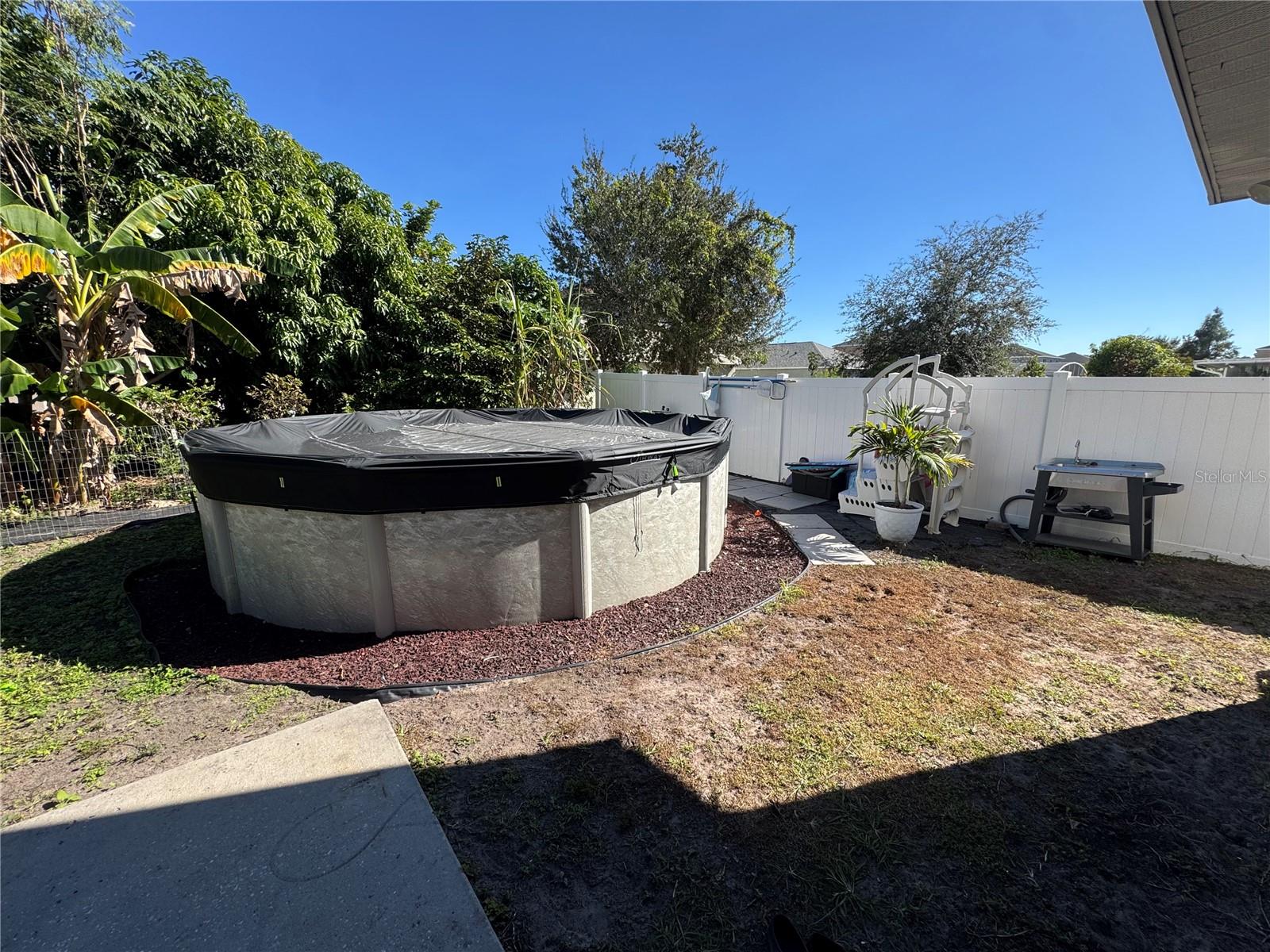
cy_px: 476
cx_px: 635
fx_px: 514
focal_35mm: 14
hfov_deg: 102.1
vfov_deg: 85.7
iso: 50
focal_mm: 2.22
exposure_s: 1/812
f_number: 2.2
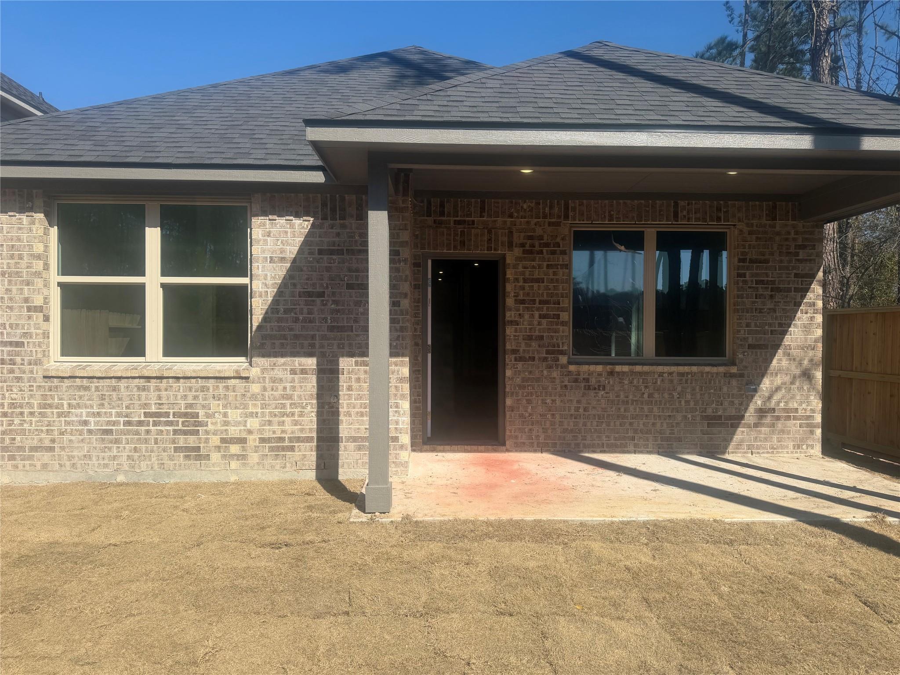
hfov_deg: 71.6
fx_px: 624
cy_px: 338
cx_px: 450
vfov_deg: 56.8
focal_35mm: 24
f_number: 1.78
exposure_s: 1/4167
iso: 80
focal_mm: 6.76
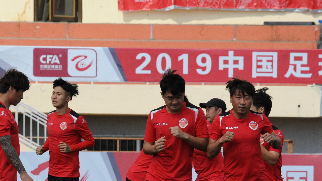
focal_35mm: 516
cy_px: 150
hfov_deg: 4.2
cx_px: 192
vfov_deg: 2.4
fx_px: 4405
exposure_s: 1/1600
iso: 3200
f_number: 16
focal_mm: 340
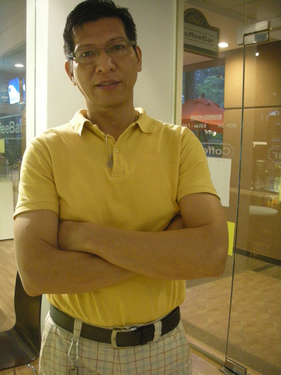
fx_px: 379
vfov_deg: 52.6
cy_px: 188
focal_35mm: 35
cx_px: 140
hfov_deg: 40.7
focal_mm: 5.8
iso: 381
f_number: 2.8
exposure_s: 1/8.1
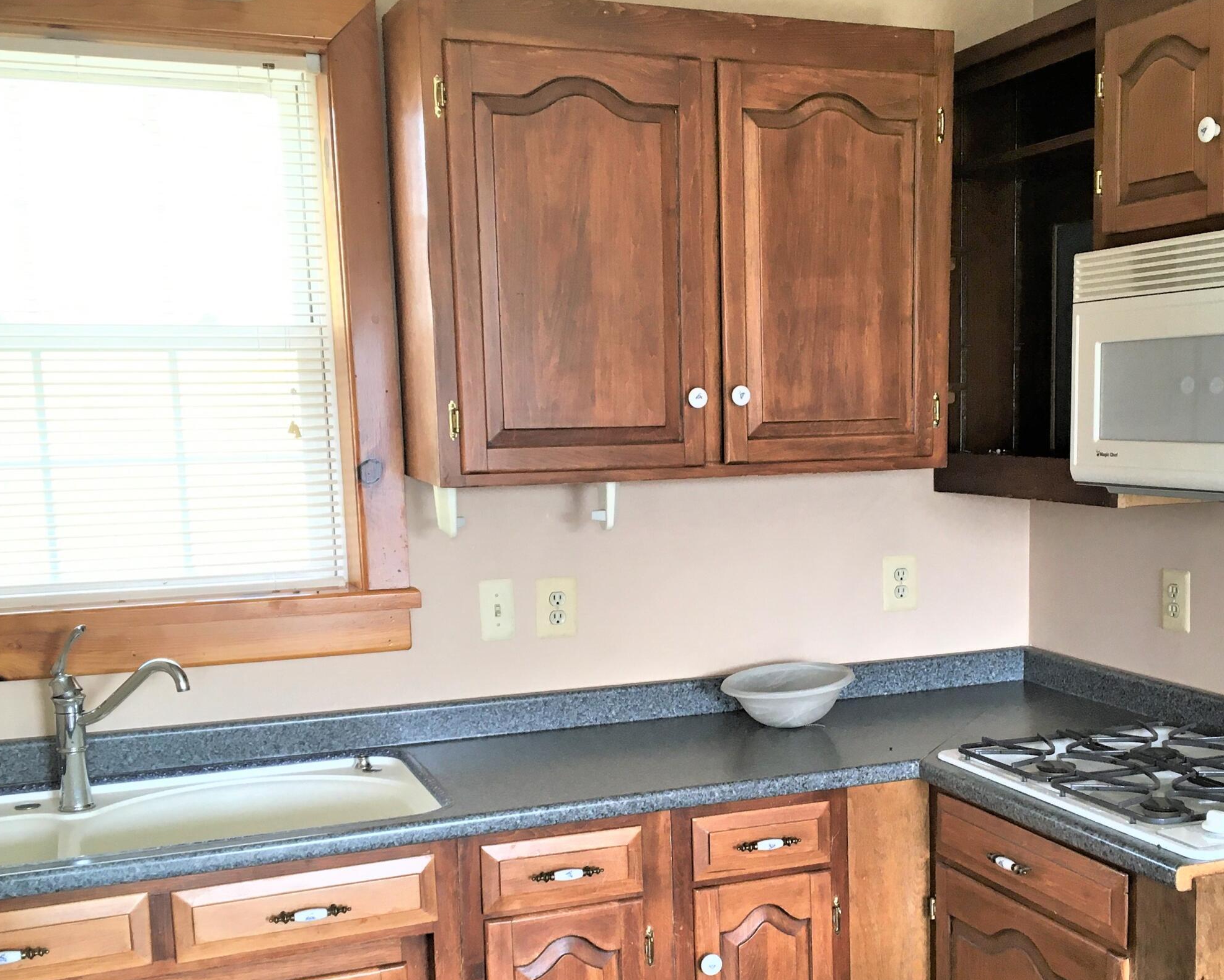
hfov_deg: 42.5
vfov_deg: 34.7
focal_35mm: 43
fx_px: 1558
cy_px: 631
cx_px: 785
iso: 25
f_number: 2.2
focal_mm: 4.15
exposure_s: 1/30
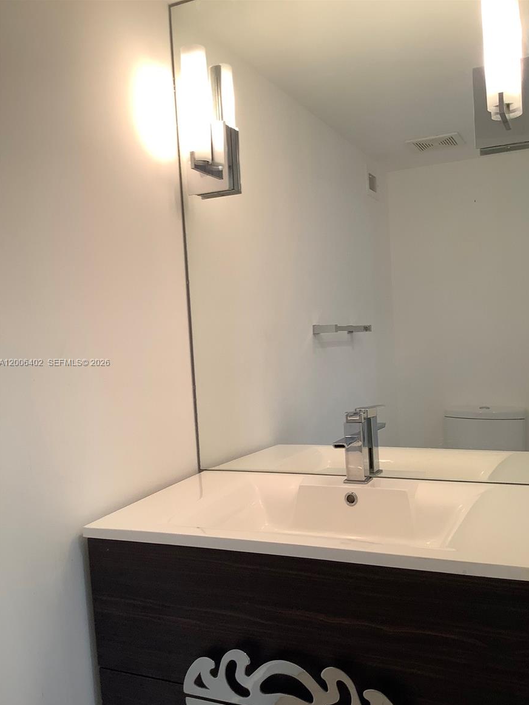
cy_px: 363
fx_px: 652
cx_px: 270
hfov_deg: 44.2
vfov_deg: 56.8
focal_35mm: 32
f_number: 2.4
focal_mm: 3.3
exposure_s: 1/60
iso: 50
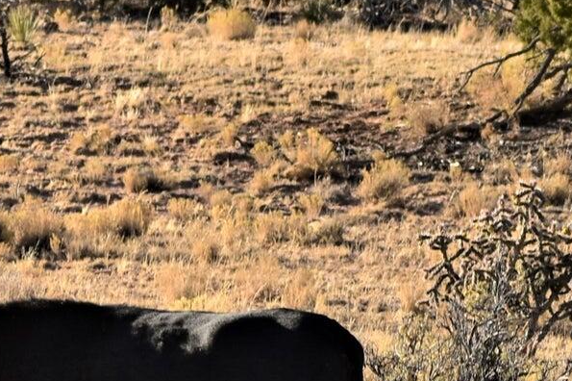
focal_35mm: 504
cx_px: 171
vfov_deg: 2.7
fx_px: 8003
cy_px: 472
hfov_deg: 4.1
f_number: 5
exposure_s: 1/400
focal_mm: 130
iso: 100
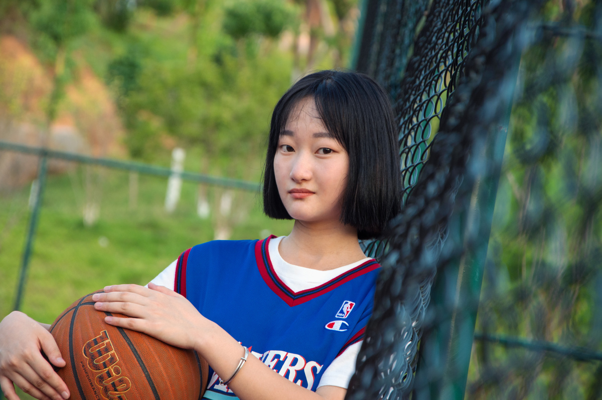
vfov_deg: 8.7
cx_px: 301
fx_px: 2632
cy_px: 200
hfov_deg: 13.1
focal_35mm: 158
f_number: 5.6
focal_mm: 105
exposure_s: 1/80
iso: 400
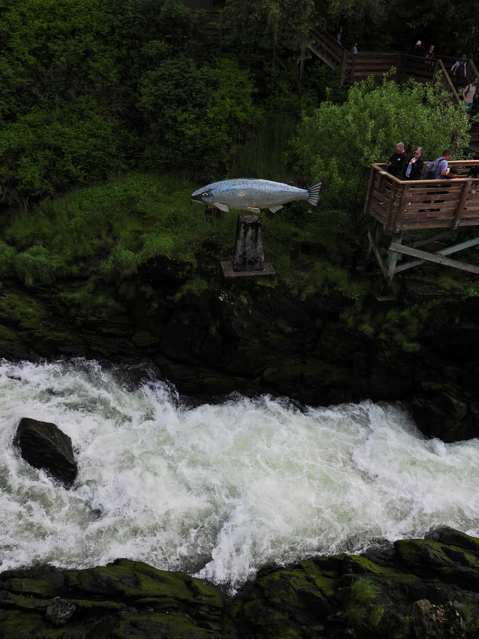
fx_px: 443
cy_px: 320
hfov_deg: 56.8
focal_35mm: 24
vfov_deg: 71.6
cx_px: 240
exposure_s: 1/1600
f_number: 2.8
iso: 100
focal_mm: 4.3
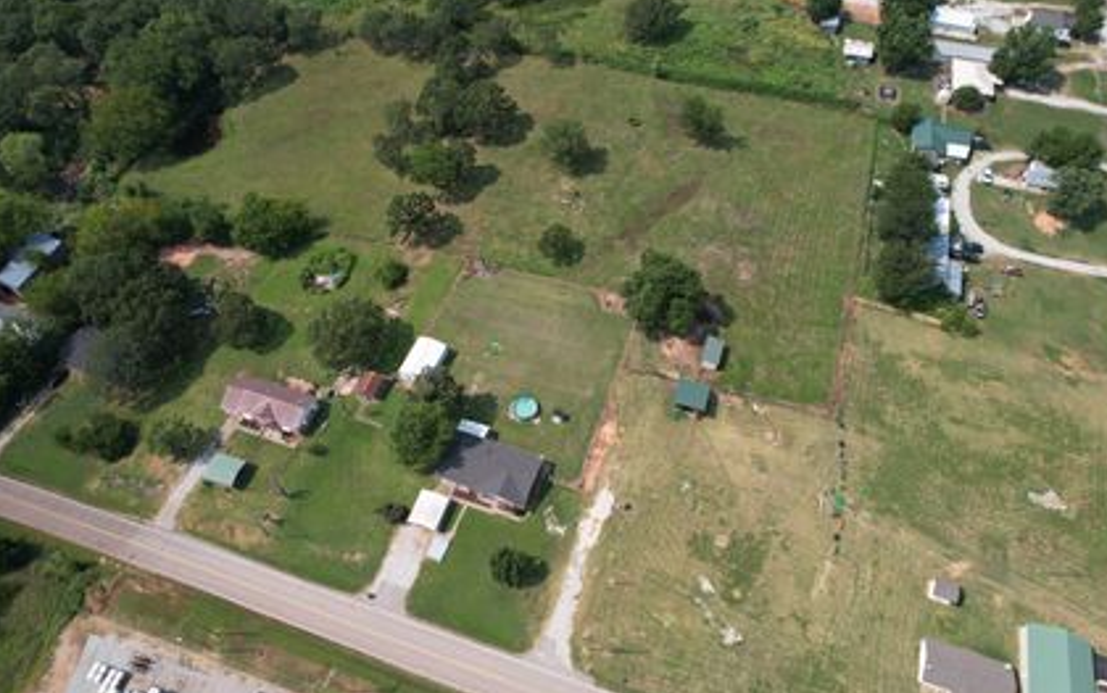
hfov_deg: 77.1
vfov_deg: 53.0
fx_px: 694
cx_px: 560
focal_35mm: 23
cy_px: 360
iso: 100
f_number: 2.8
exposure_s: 1/1600
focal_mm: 8.38
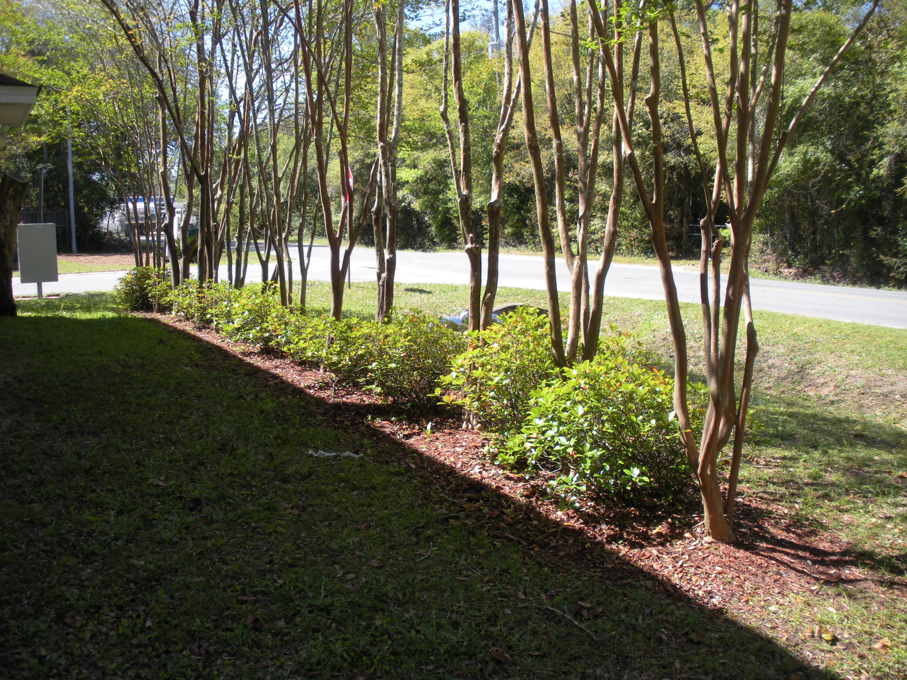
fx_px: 943
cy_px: 340
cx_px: 454
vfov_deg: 39.7
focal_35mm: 36
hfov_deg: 51.4
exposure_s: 1/197
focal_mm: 6.3
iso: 64
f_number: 3.5
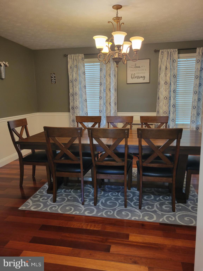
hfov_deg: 53.1
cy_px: 136
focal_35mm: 26
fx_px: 203
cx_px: 102
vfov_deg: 67.3
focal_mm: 5.4
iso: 160
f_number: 1.8
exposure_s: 1/40
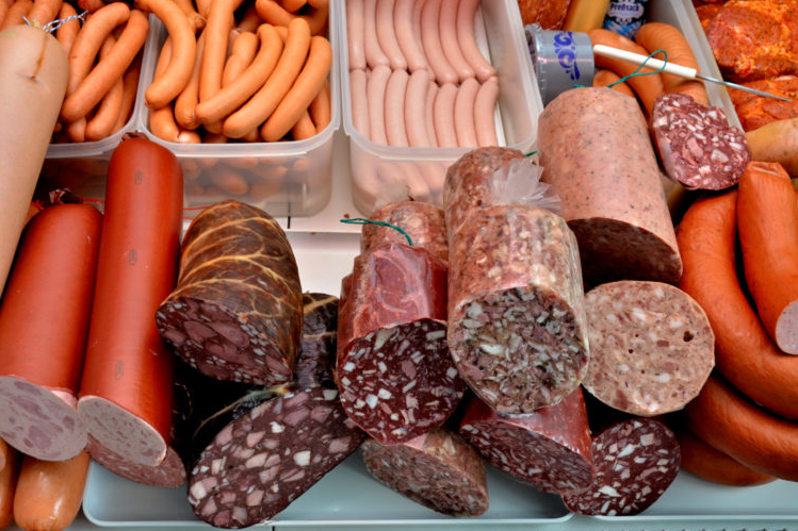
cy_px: 269
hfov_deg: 48.5
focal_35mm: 40
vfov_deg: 33.4
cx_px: 398
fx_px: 886
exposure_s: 1/100
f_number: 8
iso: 800
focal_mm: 26
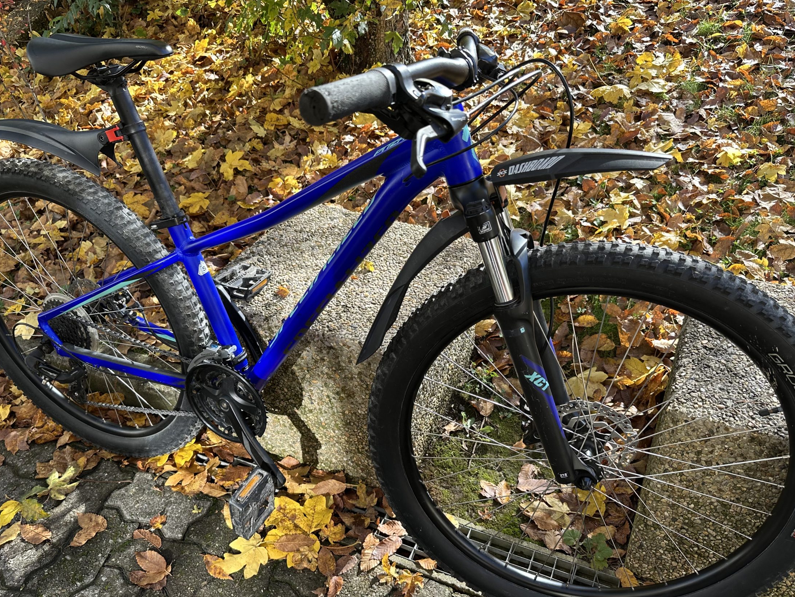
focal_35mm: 28
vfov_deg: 49.7
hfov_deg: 63.4
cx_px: 390
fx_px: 643
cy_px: 318
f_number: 1.78
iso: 80
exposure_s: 1/439
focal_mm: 6.86
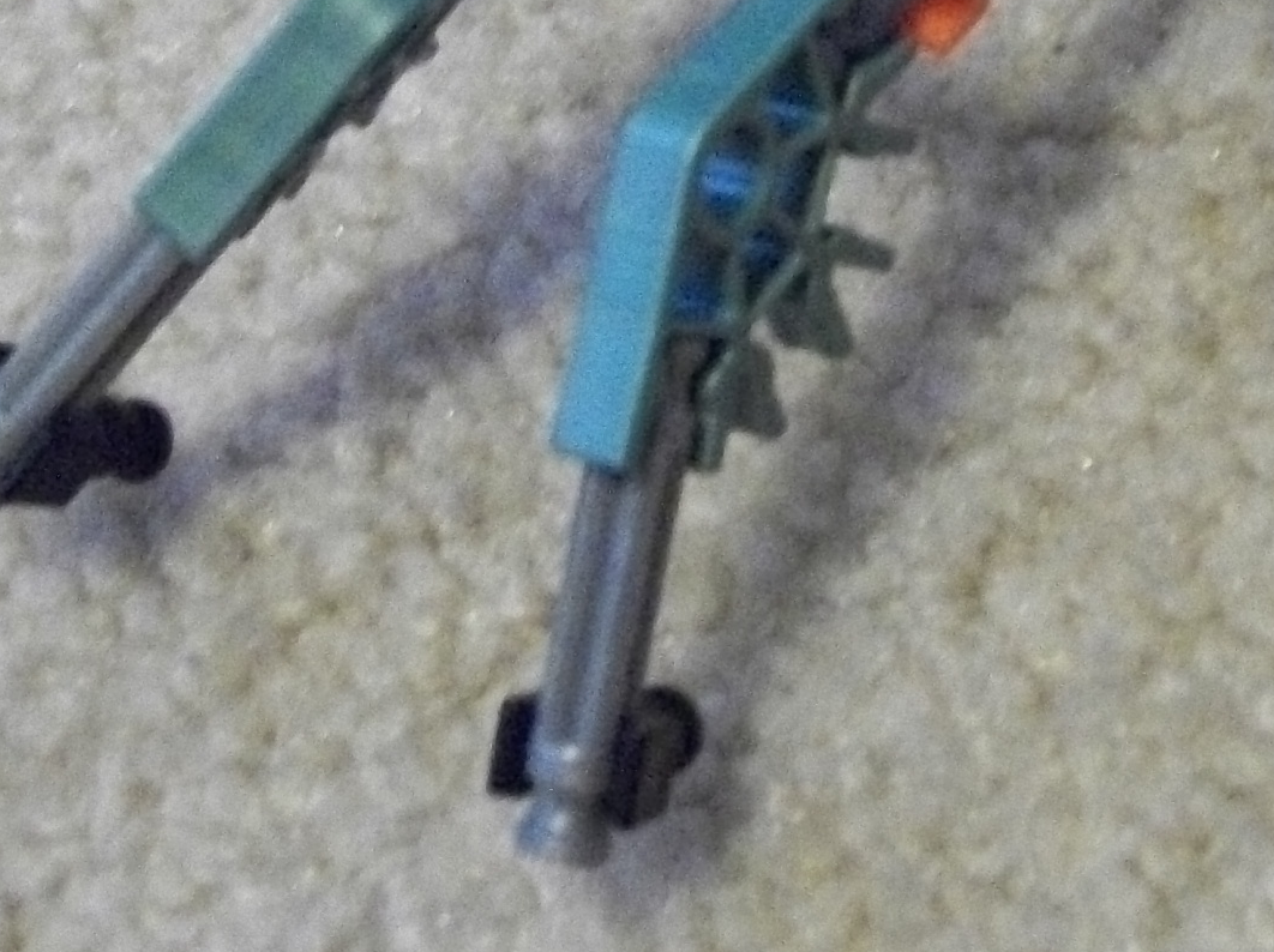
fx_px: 3198
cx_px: 920
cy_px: -116
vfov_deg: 16.4
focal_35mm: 87
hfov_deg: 22.4
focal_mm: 5.7
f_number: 2.9
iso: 640
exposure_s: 1/20
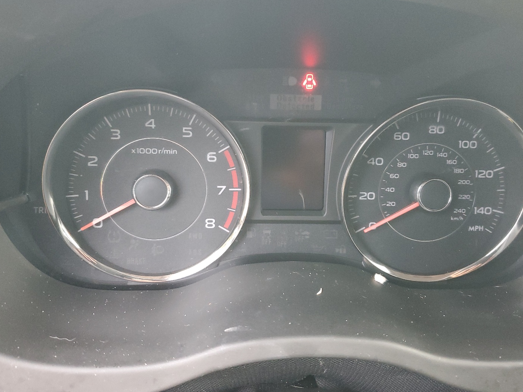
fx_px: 453
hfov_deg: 60.0
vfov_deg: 46.8
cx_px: 267
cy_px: 187
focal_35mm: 30
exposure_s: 1/40
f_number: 1.5
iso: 296
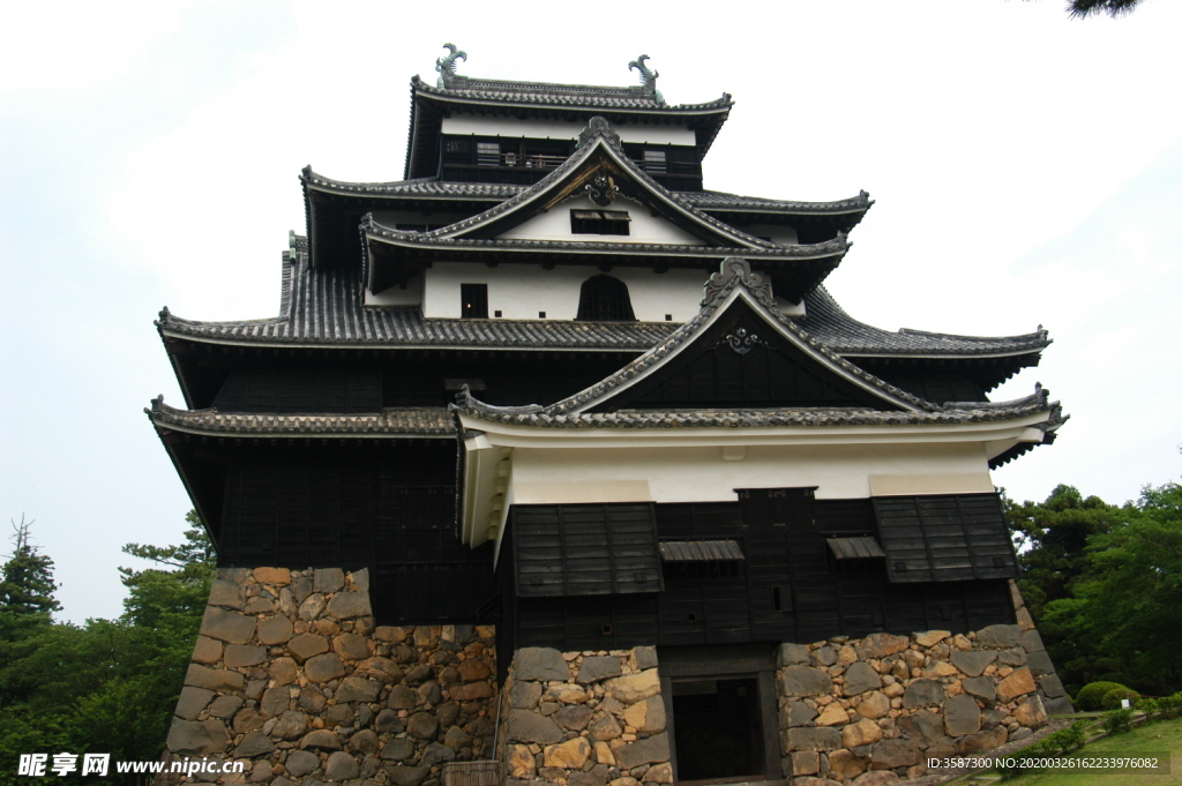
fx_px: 1181
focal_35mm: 36
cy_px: 393
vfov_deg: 36.8
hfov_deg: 53.2
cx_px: 591
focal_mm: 24
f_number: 5.6
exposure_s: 1/125
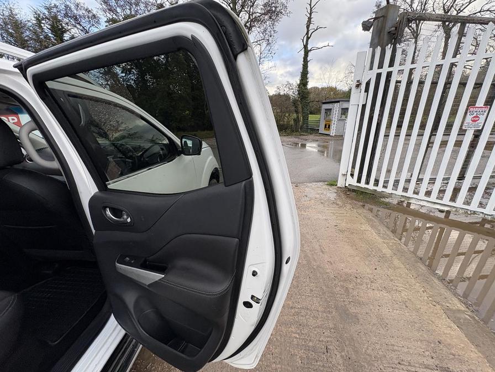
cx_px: 248
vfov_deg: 85.7
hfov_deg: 102.1
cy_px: 186
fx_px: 200
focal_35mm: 14
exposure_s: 1/178
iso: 40
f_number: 2.2
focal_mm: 2.22
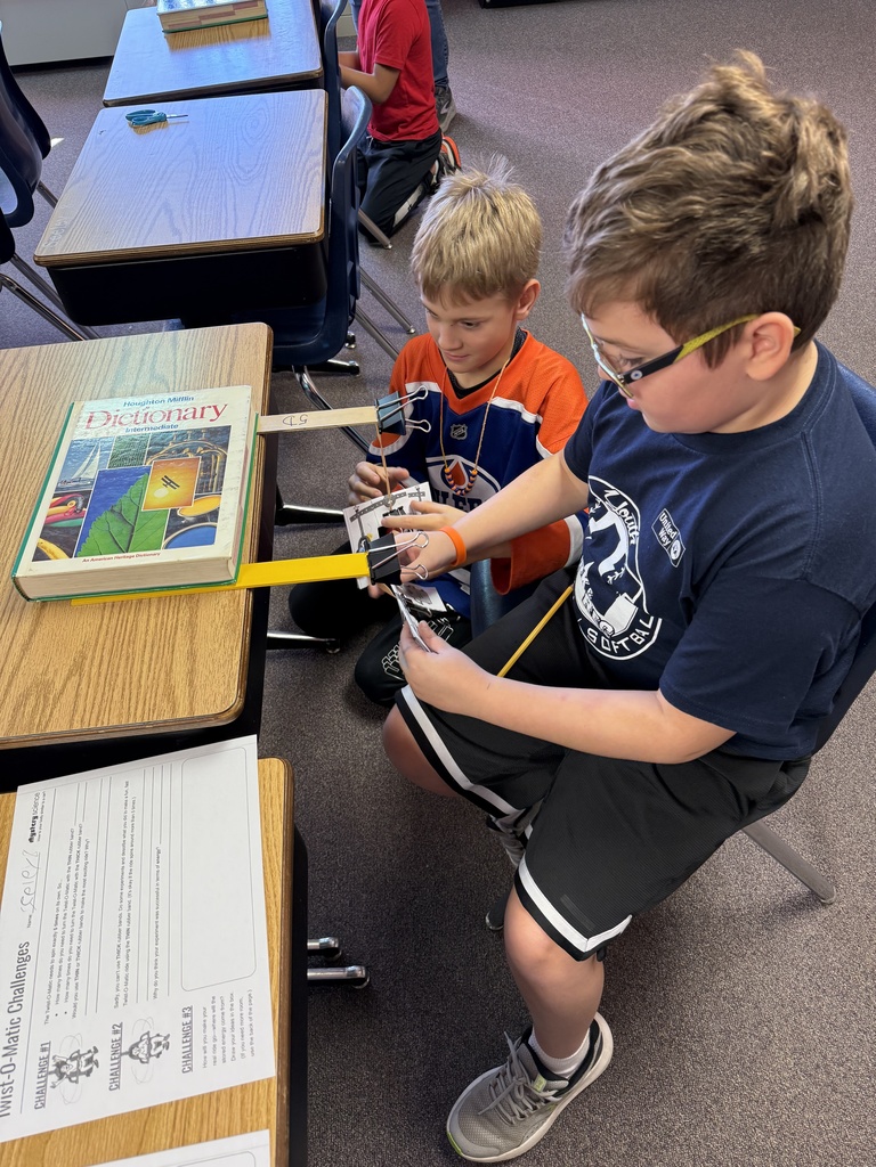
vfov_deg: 71.6
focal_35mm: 24
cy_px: 584
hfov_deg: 56.8
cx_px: 438
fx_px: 810
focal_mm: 6.76
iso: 200
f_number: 1.78
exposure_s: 1/60
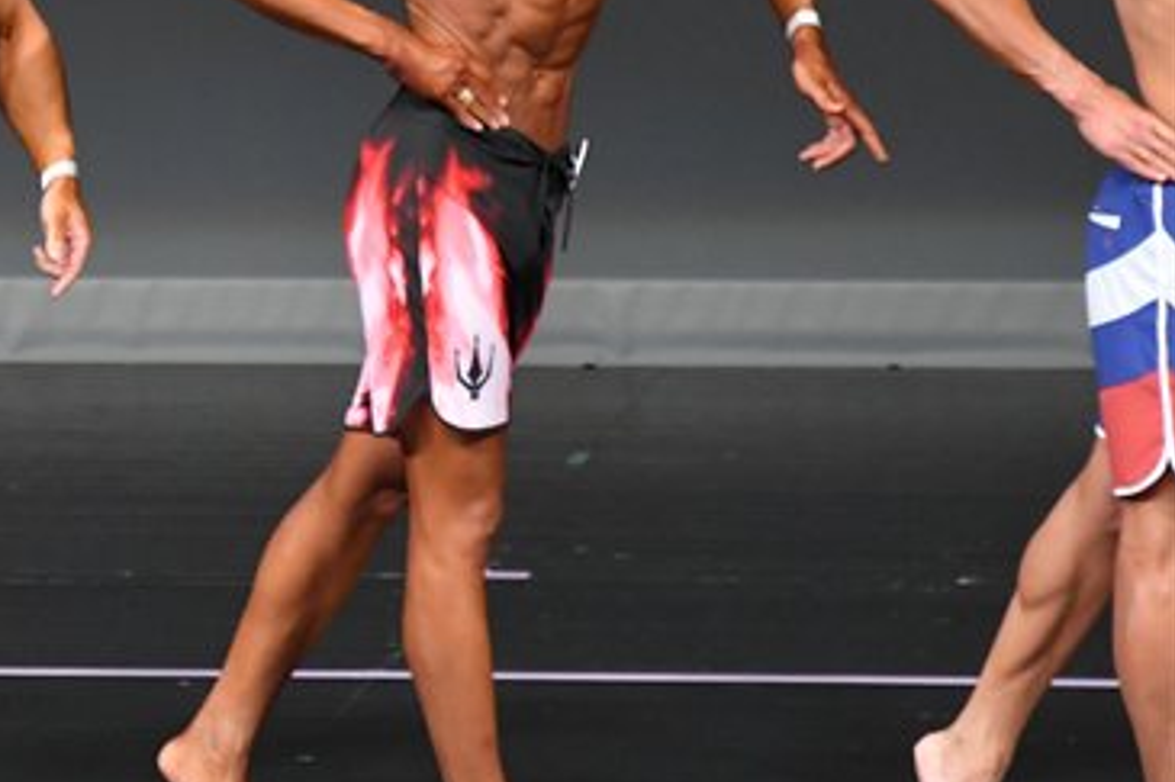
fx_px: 21792
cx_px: -69
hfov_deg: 3.1
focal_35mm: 668
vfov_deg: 2.1
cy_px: 238
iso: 4000
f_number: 5.6
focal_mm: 210
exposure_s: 1/400
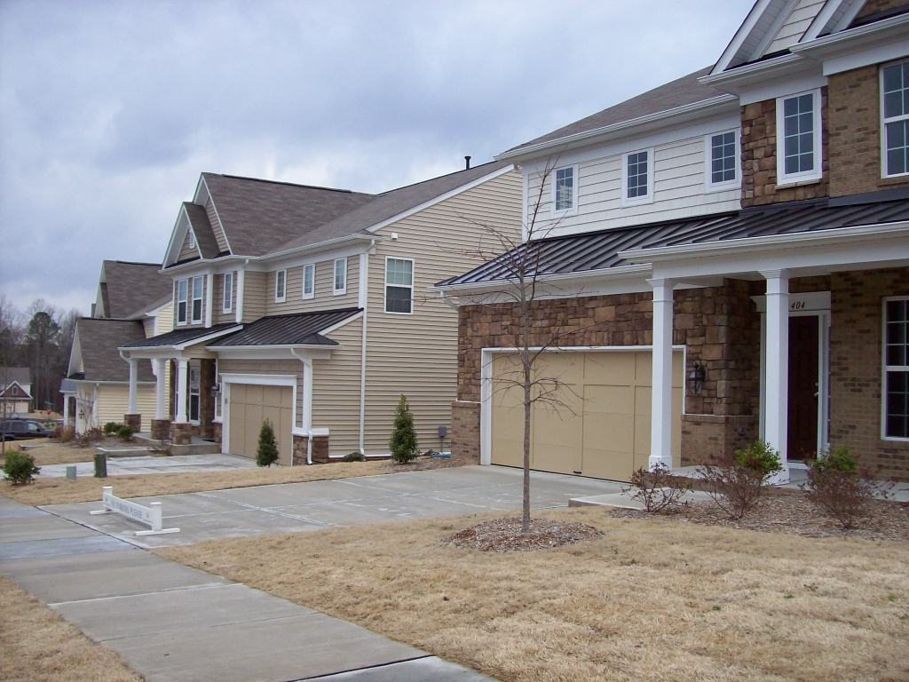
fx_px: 945
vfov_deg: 39.7
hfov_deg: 51.4
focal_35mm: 36
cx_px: 454
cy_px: 341
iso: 80
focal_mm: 6
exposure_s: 1/599
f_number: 2.7
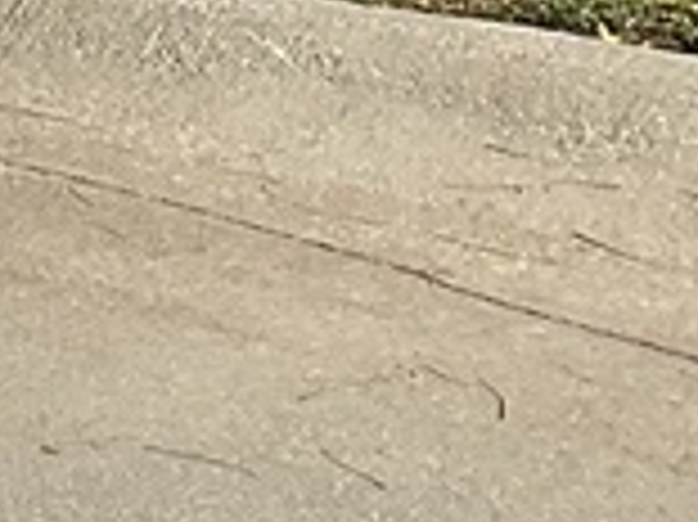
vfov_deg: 6.9
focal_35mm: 191
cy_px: -1109
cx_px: -730
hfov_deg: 9.6
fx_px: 3848
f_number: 1.8
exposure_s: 1/2538
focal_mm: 3
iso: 16
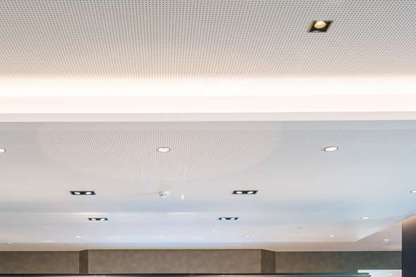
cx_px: 162
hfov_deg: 45.2
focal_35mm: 43
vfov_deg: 26.9
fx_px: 497
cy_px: 347
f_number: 9
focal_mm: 17
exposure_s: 1/8
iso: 800
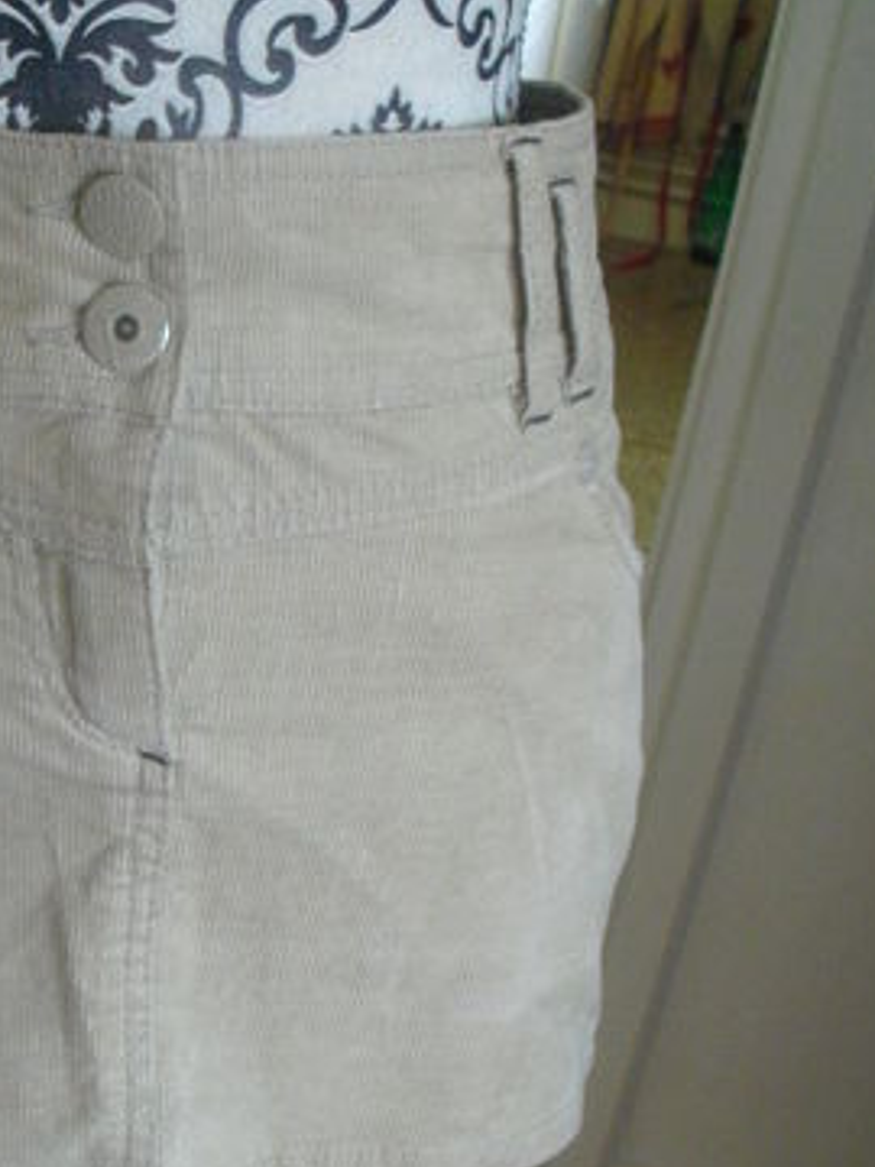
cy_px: 759
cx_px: 172
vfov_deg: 32.0
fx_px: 2022
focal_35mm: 60
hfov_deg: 24.0
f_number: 3.1
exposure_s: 1/60
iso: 400
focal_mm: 6.3
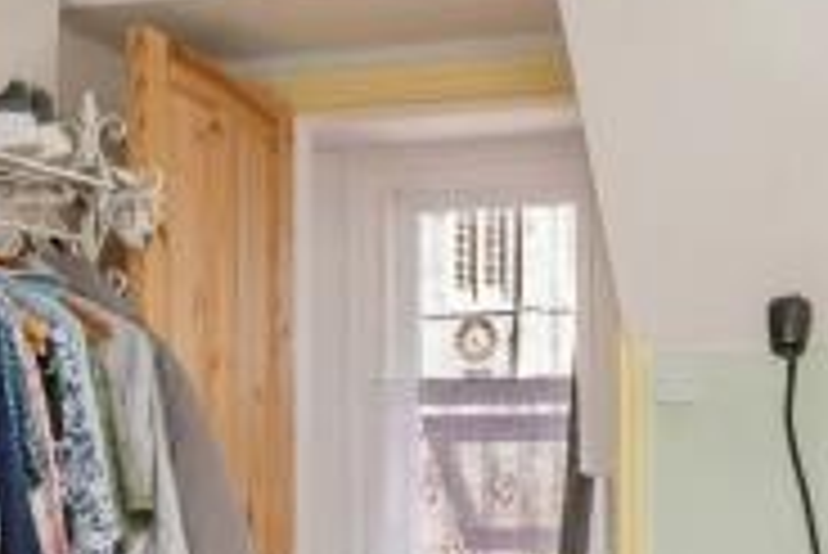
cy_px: 613
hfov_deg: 26.0
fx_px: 1795
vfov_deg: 17.0
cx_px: 441
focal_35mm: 78
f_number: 8
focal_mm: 14
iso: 400
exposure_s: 1/200
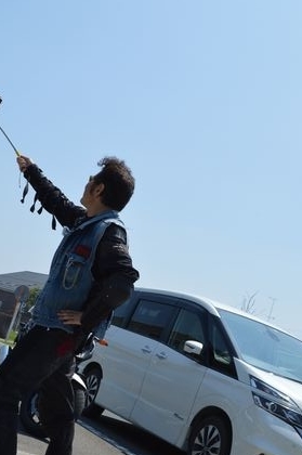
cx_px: 90
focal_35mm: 55
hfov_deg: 24.4
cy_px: 269
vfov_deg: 36.2
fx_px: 694
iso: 200
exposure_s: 1/400
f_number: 10
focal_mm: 22
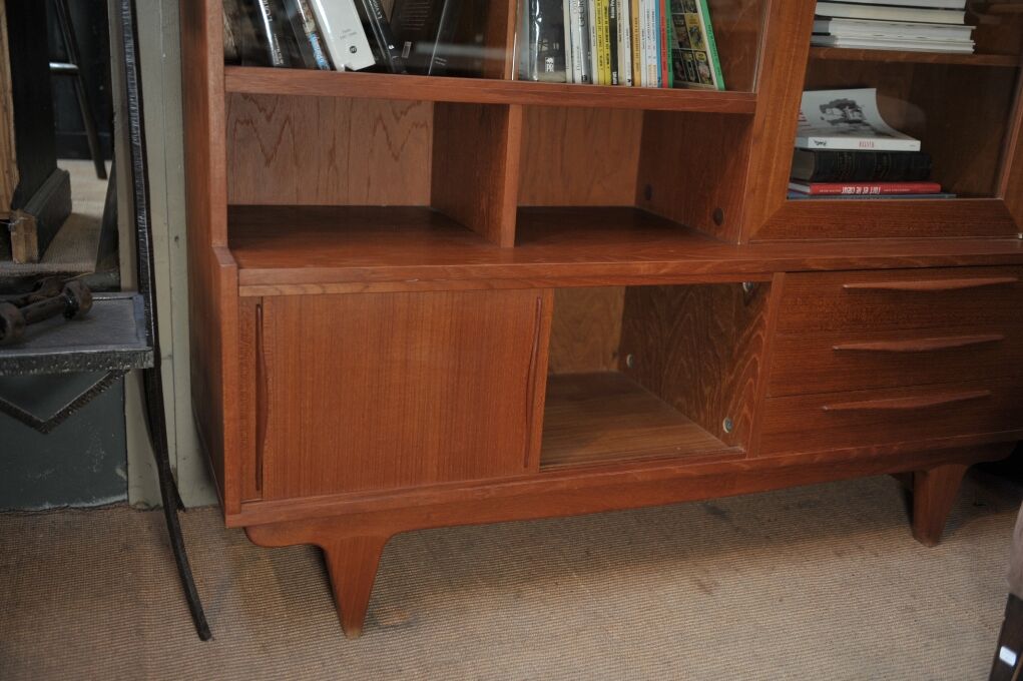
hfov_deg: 53.1
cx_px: 512
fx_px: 1023
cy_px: 340
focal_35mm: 36
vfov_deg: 36.8
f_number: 2.8
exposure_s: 1/50
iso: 500
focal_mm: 36
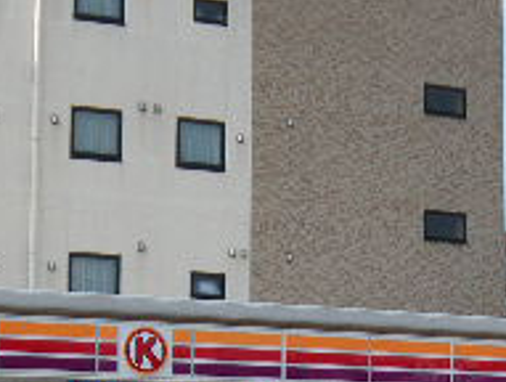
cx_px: 323
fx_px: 1713
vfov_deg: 12.5
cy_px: 422
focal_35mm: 117
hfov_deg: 16.8
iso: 64
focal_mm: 5.9
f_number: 3.8
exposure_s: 1/541
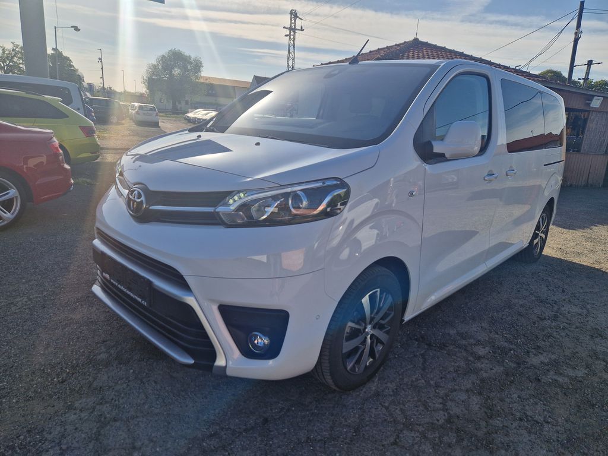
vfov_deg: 58.9
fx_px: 404
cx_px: 304
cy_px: 228
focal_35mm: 23
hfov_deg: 73.9
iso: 50
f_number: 1.8
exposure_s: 1/2336
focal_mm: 5.4
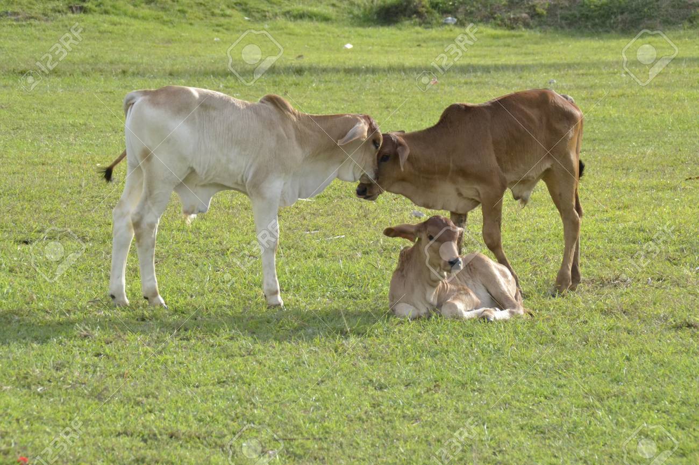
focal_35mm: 188
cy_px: 232
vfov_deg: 7.3
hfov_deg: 11.0
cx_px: 350
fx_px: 3639
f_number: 11
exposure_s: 1/2000
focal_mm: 125
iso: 3200
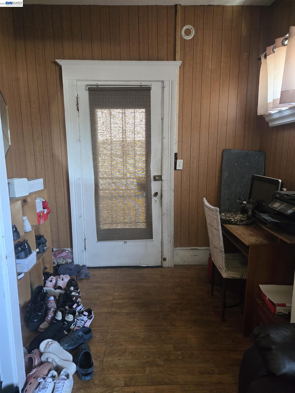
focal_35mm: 23
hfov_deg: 58.9
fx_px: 261
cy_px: 196
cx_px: 148
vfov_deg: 73.9
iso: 1000
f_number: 1.8
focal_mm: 5.4
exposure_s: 1/120
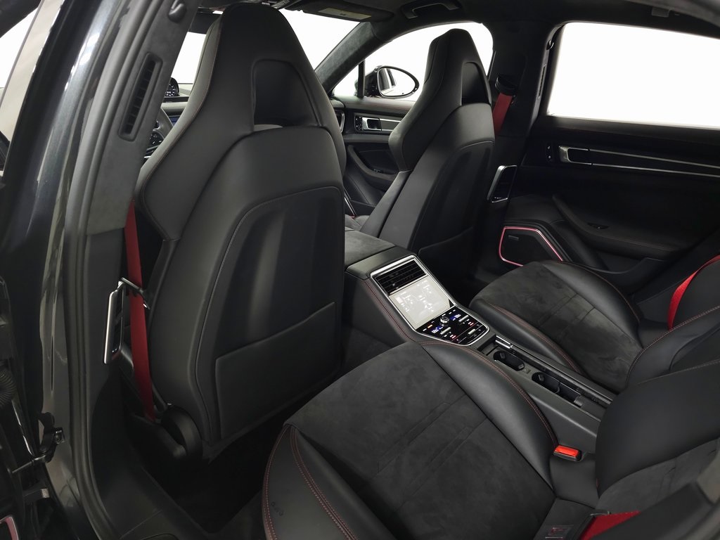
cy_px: 270
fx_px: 478
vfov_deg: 58.9
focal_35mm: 23
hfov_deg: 73.9
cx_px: 360
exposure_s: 1/60
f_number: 1.7
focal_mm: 6.3
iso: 250
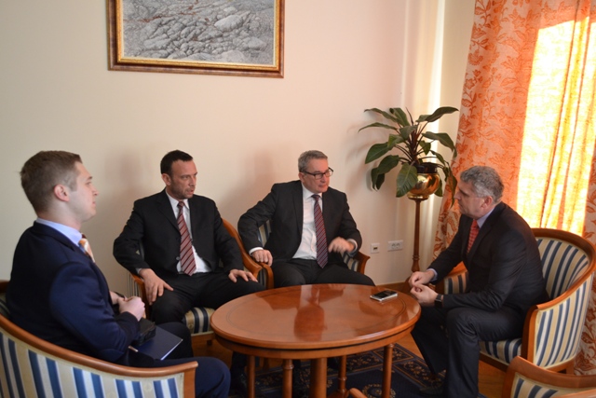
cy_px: 199
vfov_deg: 40.0
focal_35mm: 33
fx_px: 546
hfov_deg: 57.2
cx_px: 298
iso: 900
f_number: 4
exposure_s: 1/60
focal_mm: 22
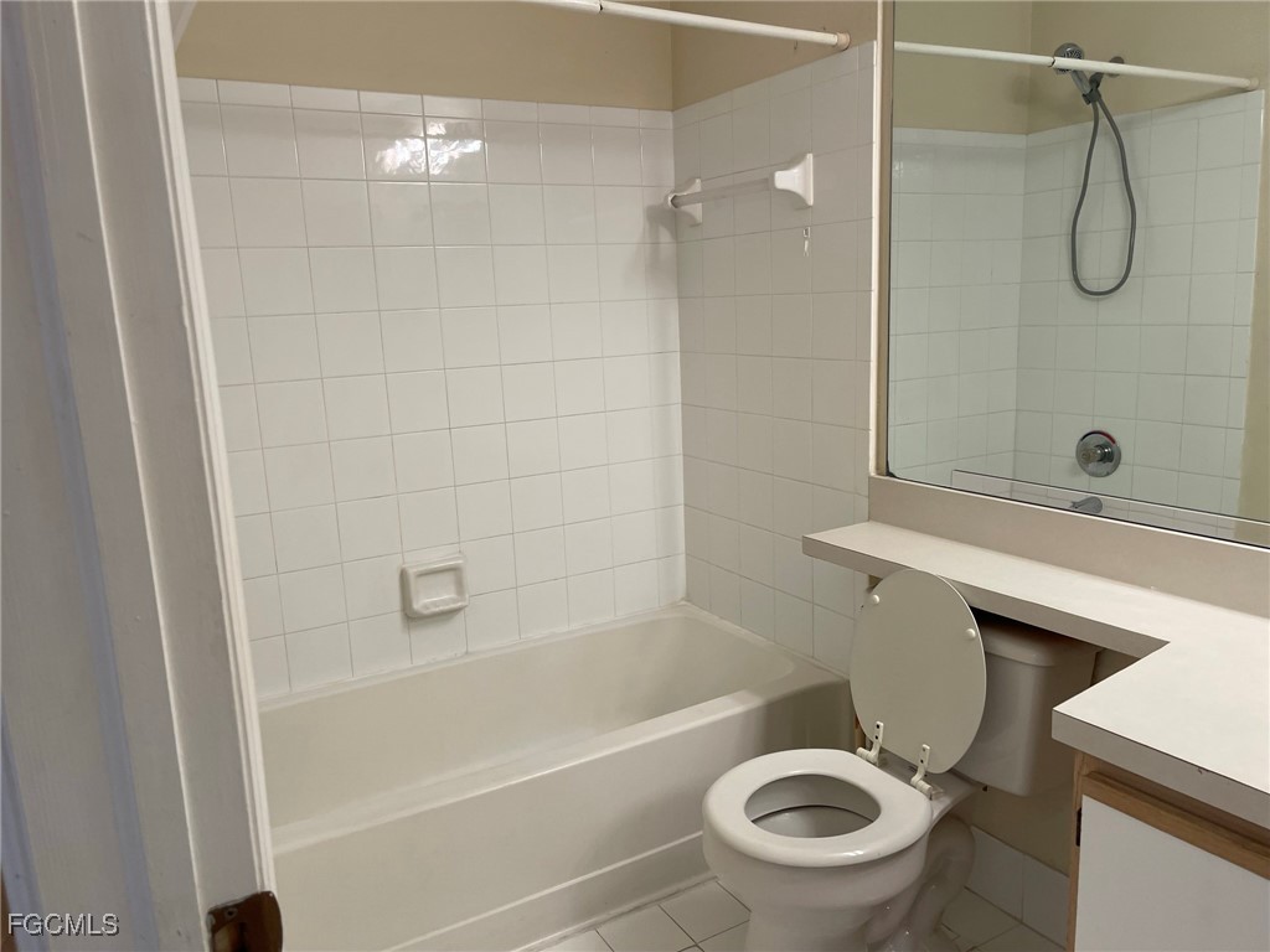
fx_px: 954
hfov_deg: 67.3
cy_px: 476
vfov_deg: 53.1
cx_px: 635
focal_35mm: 26
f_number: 1.6
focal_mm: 5.1
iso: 100
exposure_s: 1/120
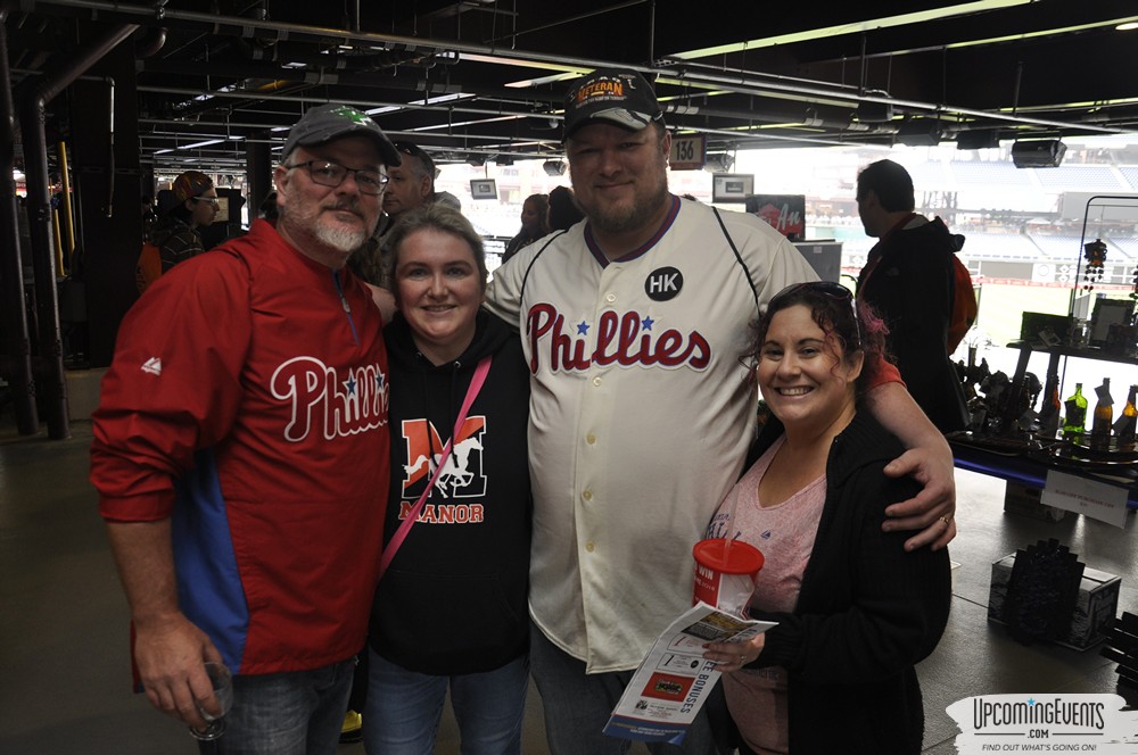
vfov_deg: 41.6
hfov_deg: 59.6
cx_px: 569
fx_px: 994
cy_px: 378
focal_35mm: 32
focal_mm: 21
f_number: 5
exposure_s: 1/60
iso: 400
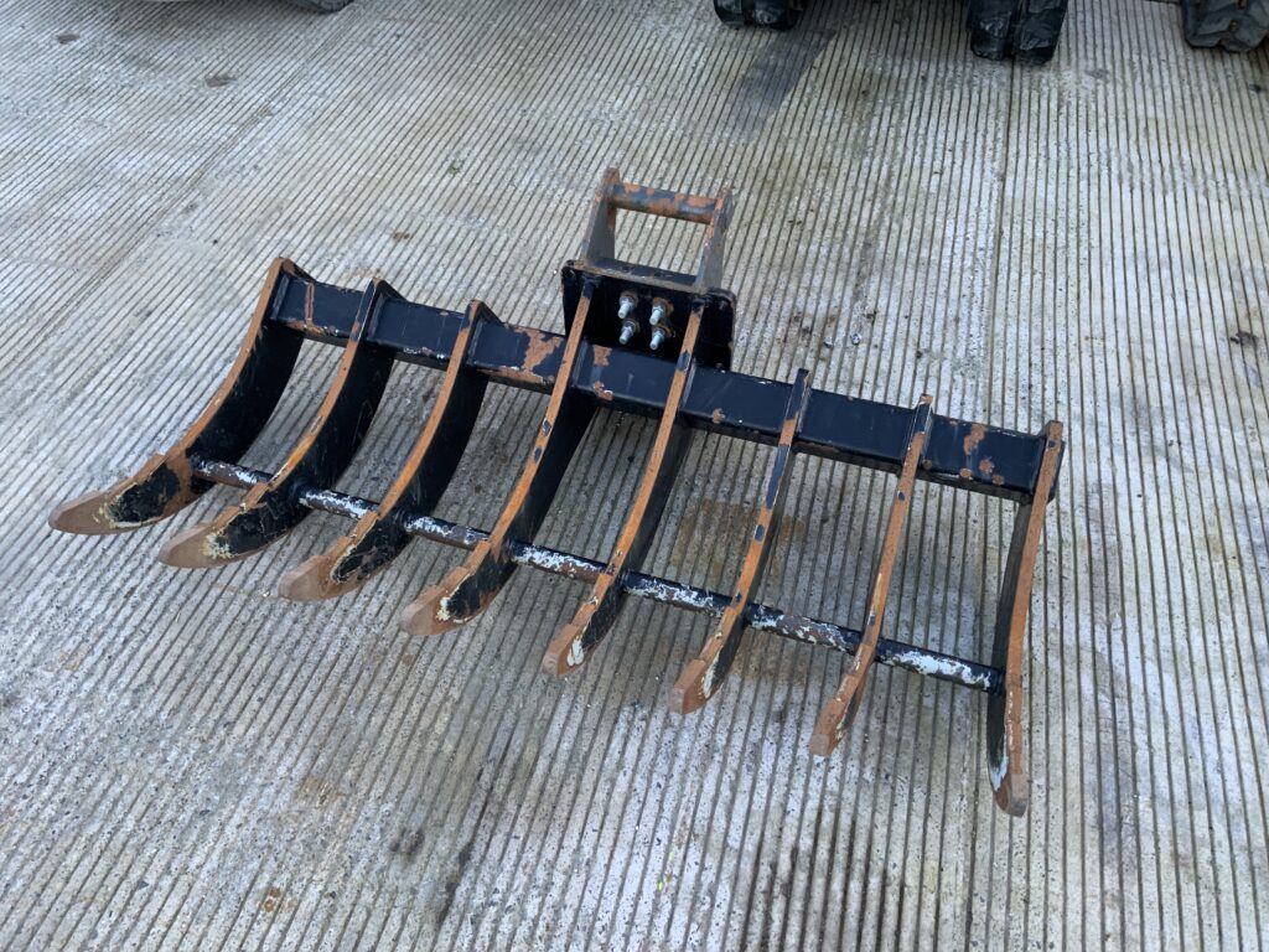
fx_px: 1063
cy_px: 476
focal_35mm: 29
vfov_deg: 48.2
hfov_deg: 61.7
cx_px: 634
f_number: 1.8
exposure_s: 1/122
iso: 64
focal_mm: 3
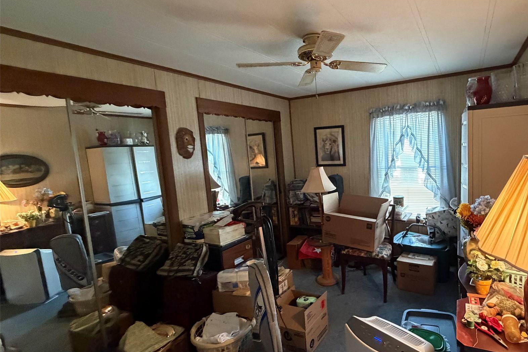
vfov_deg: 64.5
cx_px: 344
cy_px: 178
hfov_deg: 84.4
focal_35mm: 19
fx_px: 279
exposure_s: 1/60
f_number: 2.2
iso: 800
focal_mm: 2.22
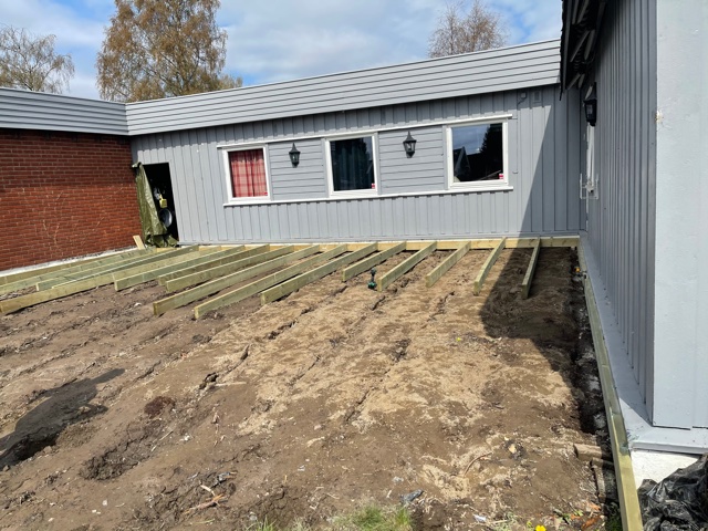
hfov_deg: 67.3
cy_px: 266
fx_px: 532
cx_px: 354
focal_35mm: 26
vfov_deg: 53.1
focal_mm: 5.1
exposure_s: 1/3922
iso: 32
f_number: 1.6
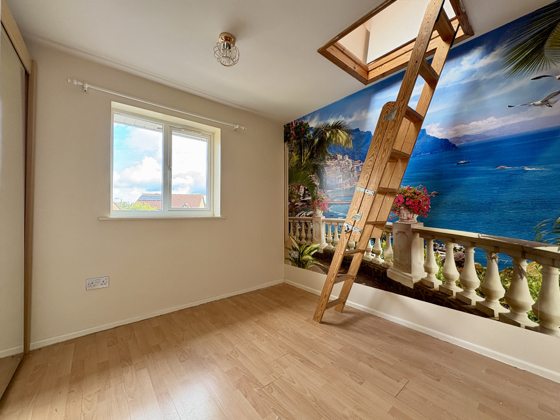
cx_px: 280
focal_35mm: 14
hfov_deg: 102.1
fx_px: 226
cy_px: 210
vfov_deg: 85.7
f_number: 2.2
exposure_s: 1/75
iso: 200
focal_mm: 2.22
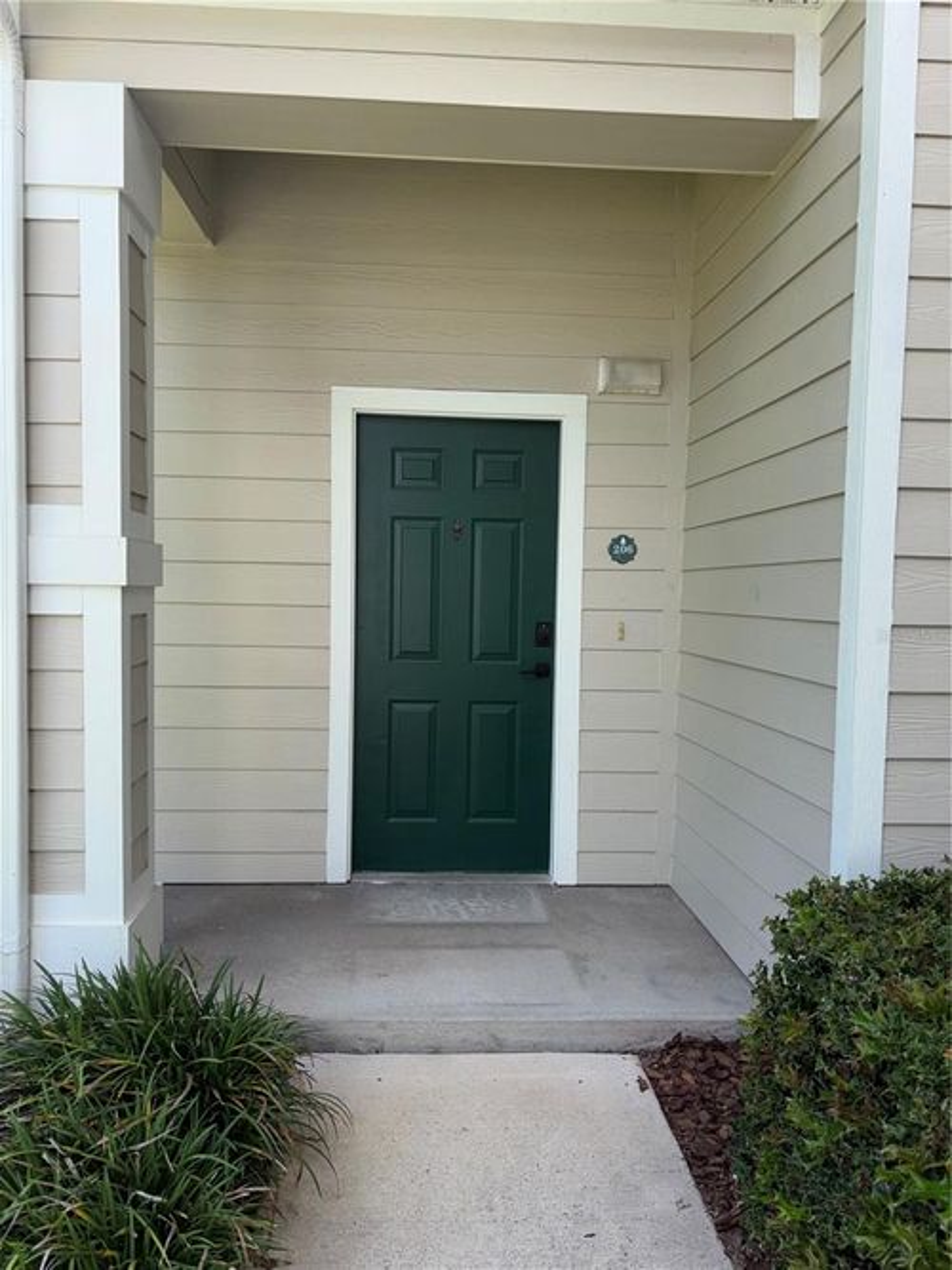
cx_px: 476
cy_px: 635
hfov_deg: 53.0
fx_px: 954
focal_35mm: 26
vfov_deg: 67.3
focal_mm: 5.96
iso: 32
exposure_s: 1/978
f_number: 1.6
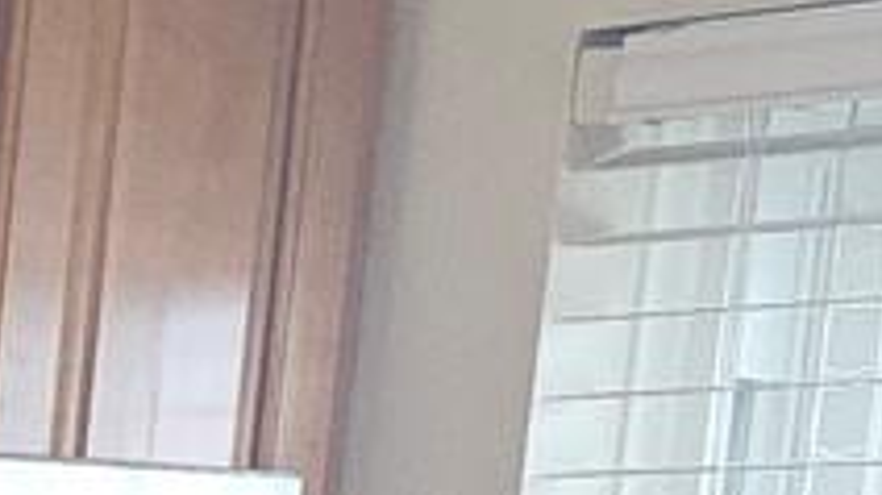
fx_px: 4418
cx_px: -2367
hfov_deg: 8.1
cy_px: 1356
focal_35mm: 189
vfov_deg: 6.0
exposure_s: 1/60
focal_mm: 6.3
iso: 125
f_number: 1.7
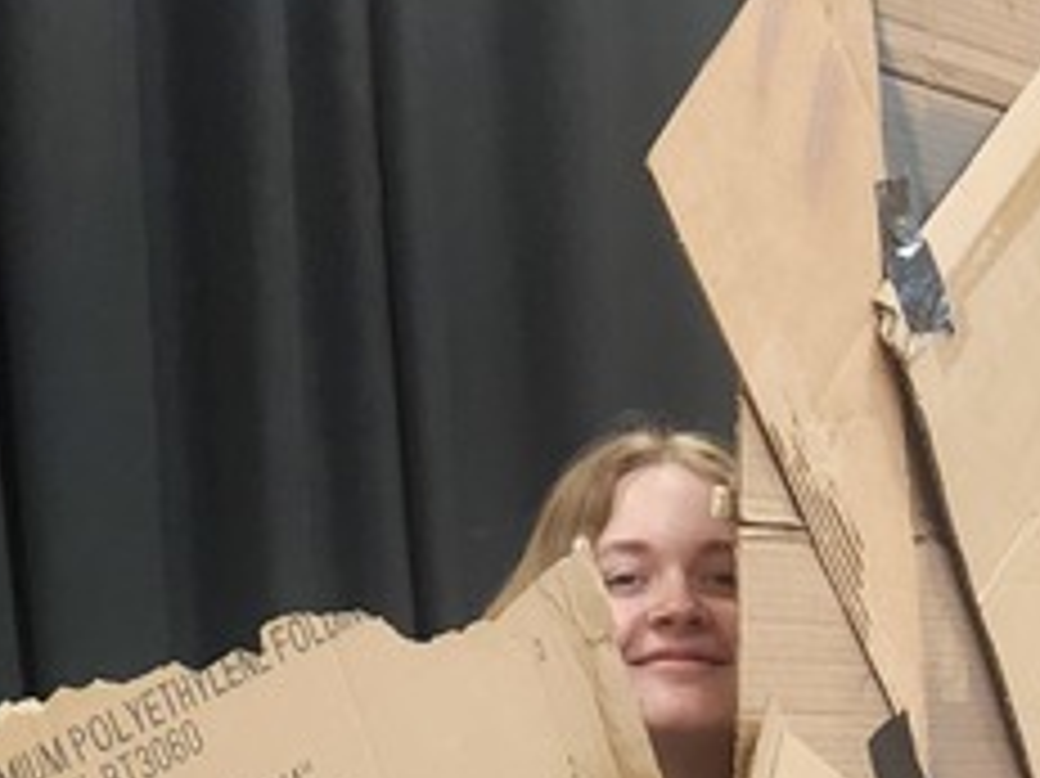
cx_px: 720
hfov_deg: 19.2
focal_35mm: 102
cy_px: 1525
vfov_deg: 12.8
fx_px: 3063
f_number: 1.8
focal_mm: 5.4
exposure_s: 1/120
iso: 1000
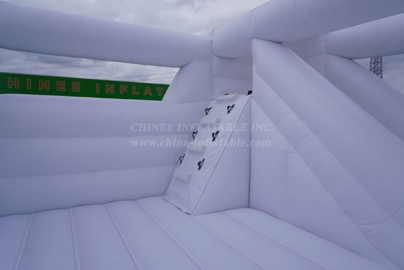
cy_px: 135
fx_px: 269
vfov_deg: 53.1
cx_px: 202
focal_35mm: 24
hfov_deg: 73.7
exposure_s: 1/320
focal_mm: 16
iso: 100
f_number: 10
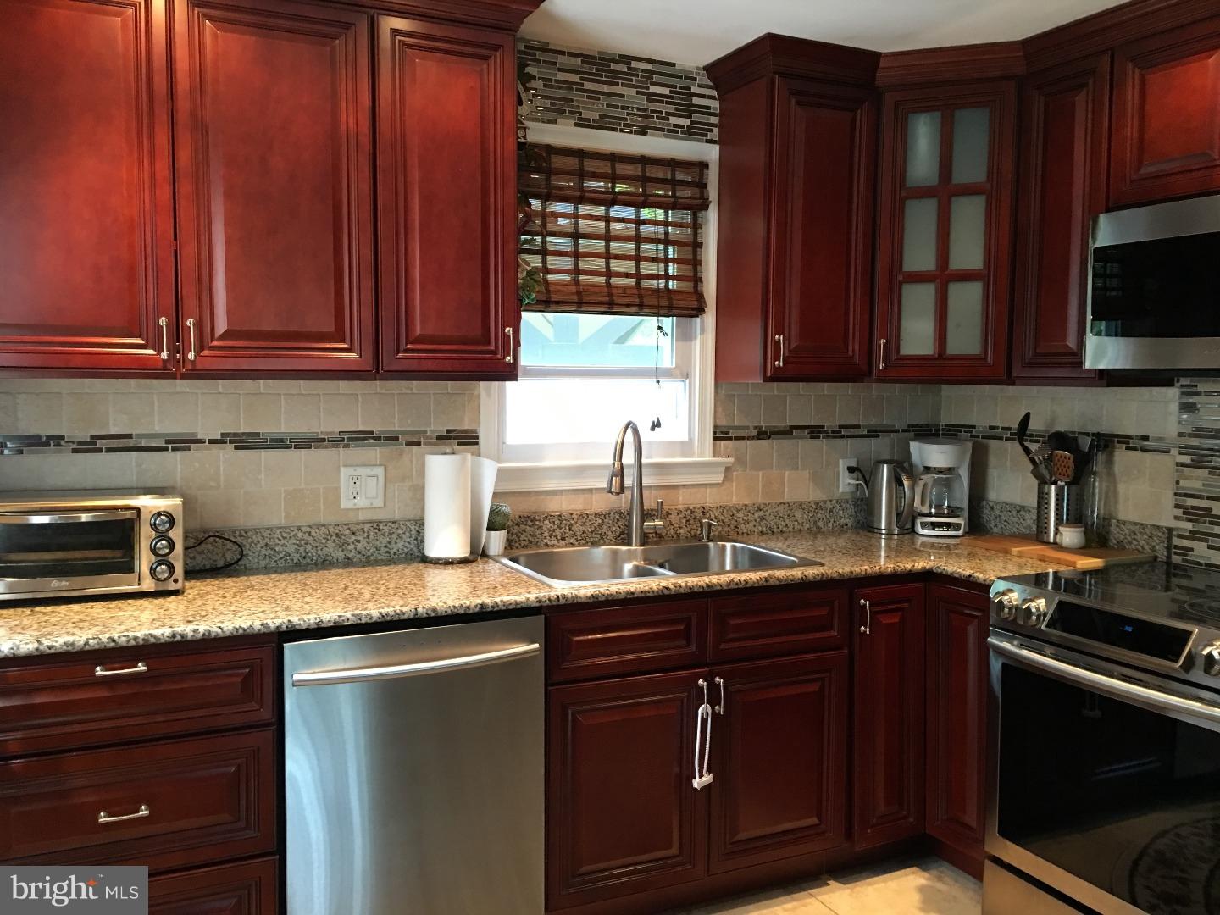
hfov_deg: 61.7
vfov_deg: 48.2
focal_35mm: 29
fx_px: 1022
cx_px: 610
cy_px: 458
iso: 100
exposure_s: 1/15
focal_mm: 4.15
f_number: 2.2
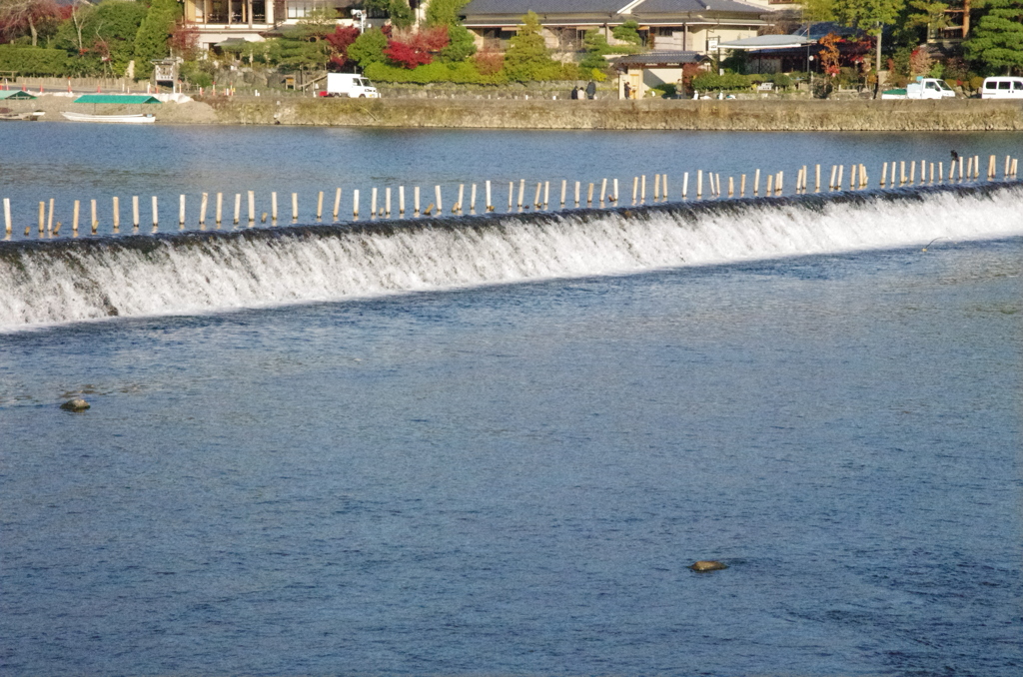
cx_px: 512
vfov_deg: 13.4
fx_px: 2892
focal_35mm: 102
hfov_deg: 20.1
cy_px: 338
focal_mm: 68
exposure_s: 1/6400
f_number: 16
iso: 12800
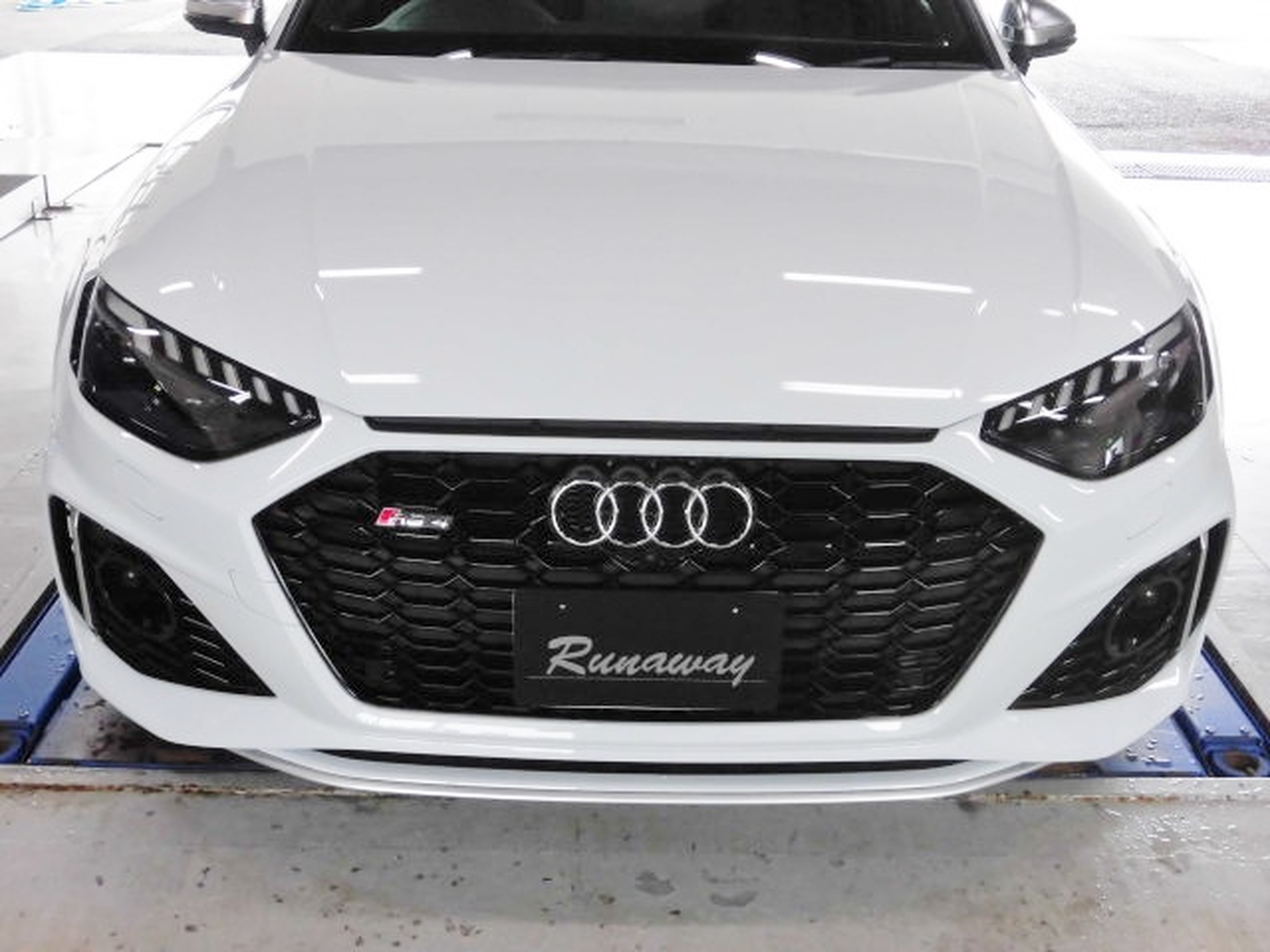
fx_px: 1578
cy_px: 476
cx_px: 635
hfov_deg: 43.9
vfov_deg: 33.6
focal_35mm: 43
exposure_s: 1/50
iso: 250
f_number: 3.8
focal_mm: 7.72
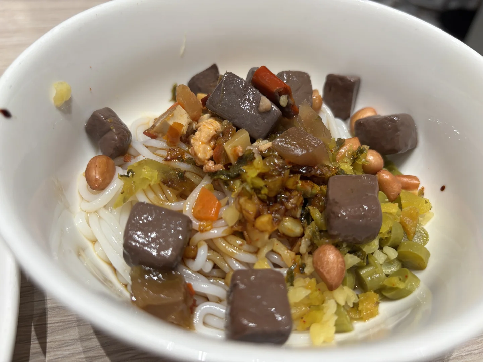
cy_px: 181
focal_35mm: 26
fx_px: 363
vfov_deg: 53.1
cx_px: 242
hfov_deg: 67.3
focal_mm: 5.96
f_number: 1.6
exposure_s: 1/100
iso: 100
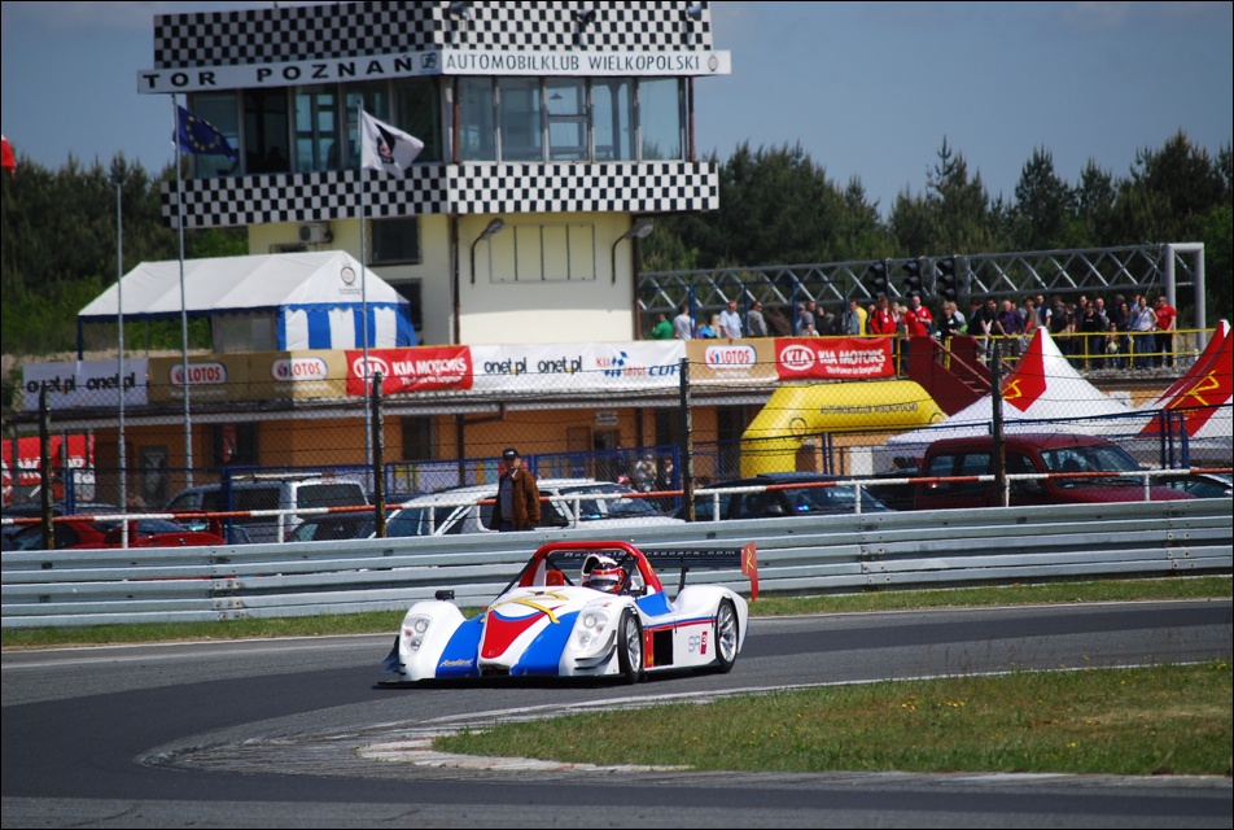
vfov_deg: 4.6
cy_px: 415
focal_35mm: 300
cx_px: 617
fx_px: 10309
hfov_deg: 6.9
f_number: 5.6
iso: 160
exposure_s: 1/1000
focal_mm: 200
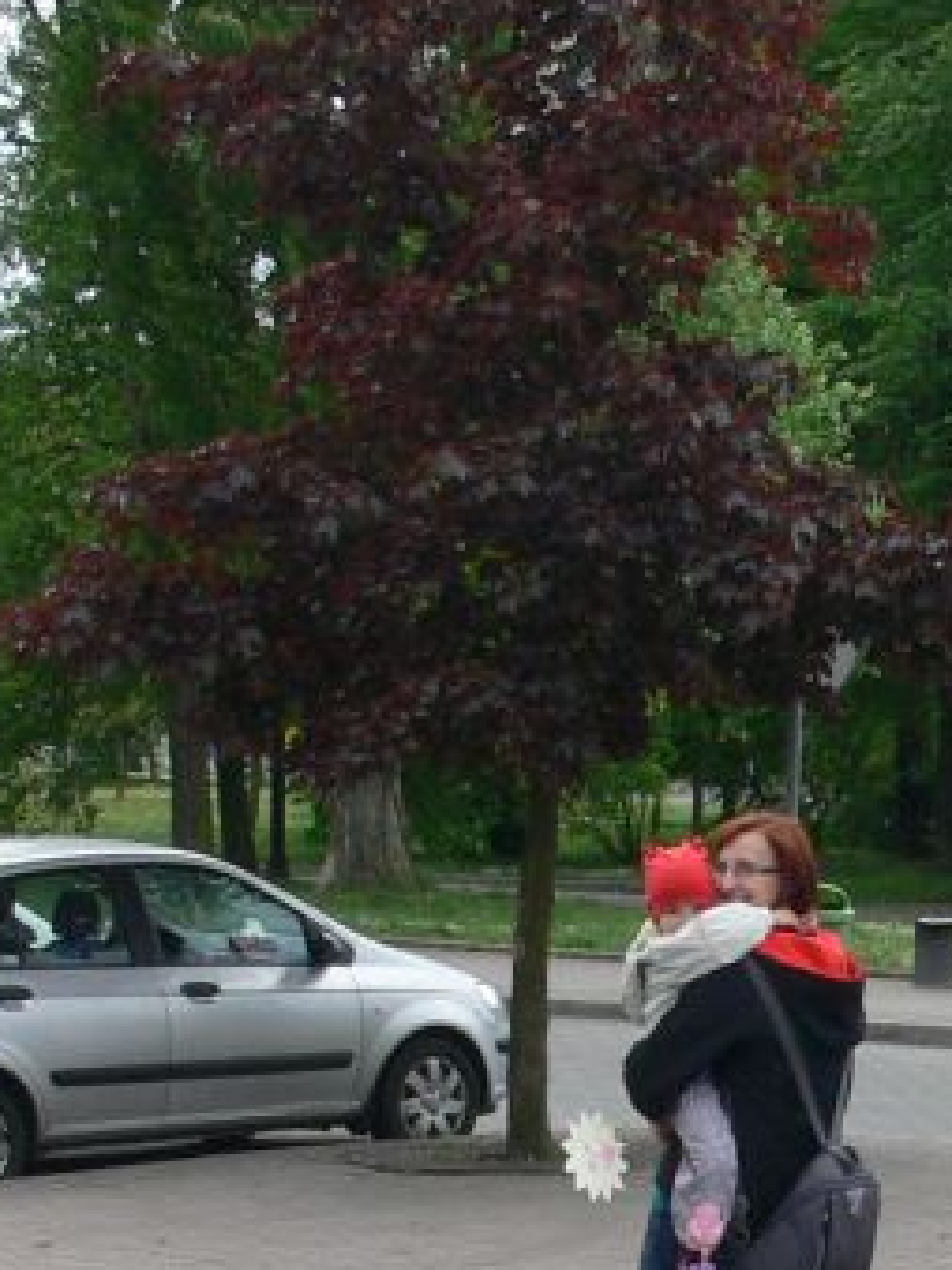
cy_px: 1379
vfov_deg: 14.3
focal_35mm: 135
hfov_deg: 10.8
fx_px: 4953
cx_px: 1083
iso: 100
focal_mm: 7.4
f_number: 5.6
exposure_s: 1/320
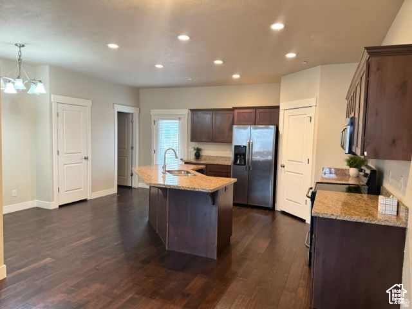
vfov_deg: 56.8
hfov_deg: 71.6
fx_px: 286
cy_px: 154
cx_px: 206
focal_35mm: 24
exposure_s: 1/60
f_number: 1.78
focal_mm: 6.86
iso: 400
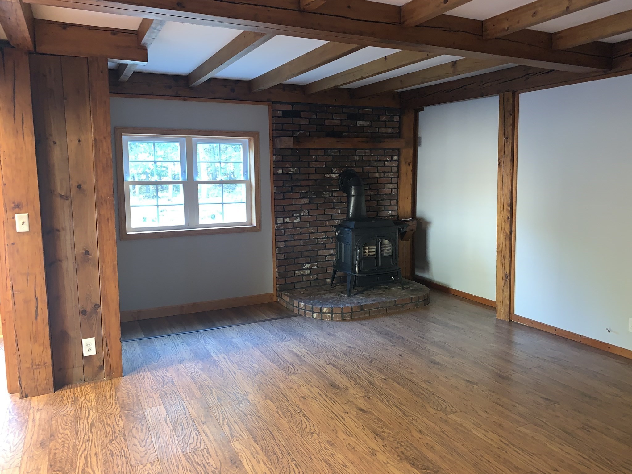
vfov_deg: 53.1
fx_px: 475
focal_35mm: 26
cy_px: 237
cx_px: 316
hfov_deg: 67.3
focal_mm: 4.25
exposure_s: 1/7
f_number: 1.8
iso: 80
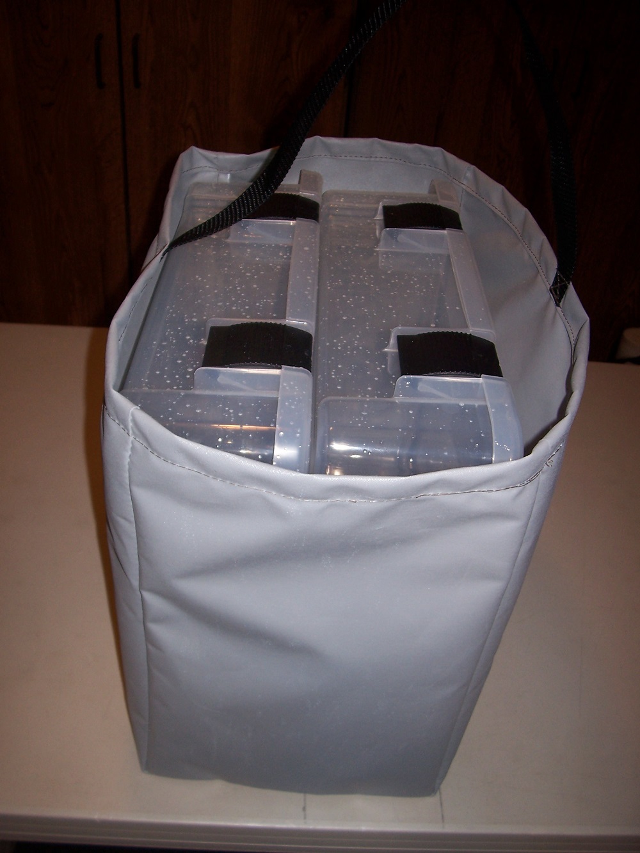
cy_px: 426
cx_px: 320
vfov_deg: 54.0
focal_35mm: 34
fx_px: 838
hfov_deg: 41.8
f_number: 2.7
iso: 80
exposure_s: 1/60
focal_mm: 5.6
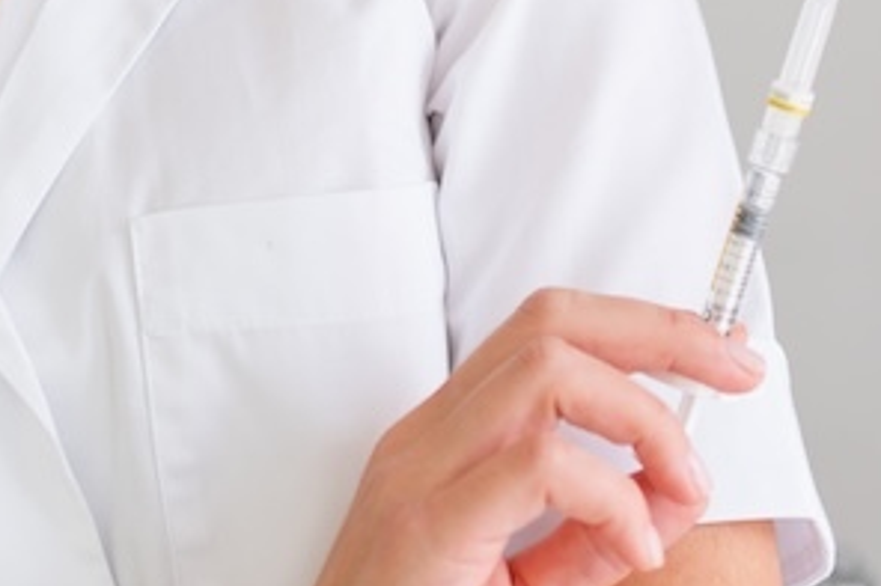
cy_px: -21
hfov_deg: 14.4
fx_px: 3473
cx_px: 158
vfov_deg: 9.6
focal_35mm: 142
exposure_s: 1/200
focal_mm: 35
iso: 400
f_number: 2.2
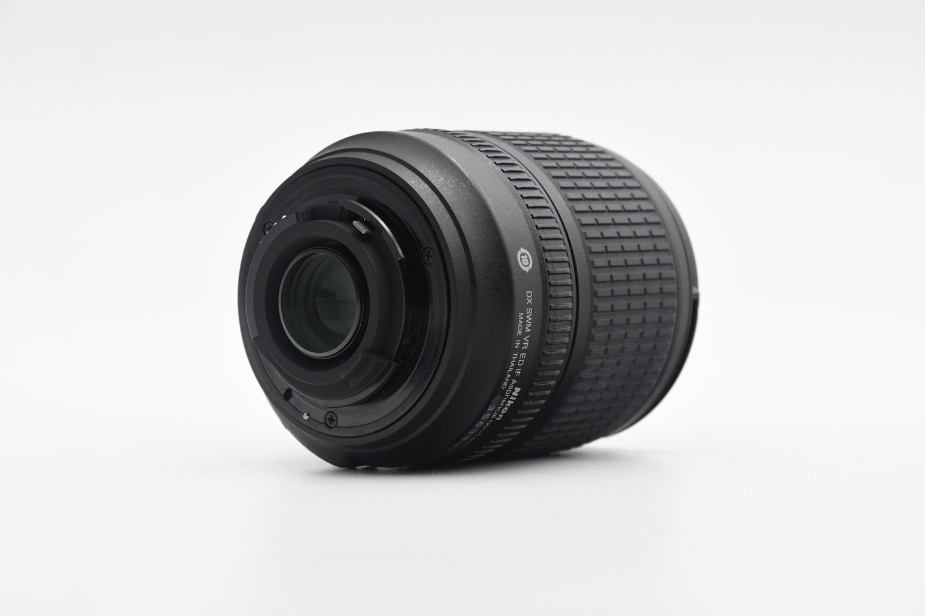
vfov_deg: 11.4
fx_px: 3083
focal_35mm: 120
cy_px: 308
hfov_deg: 17.1
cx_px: 462
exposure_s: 1/100
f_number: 8
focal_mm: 80
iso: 1600
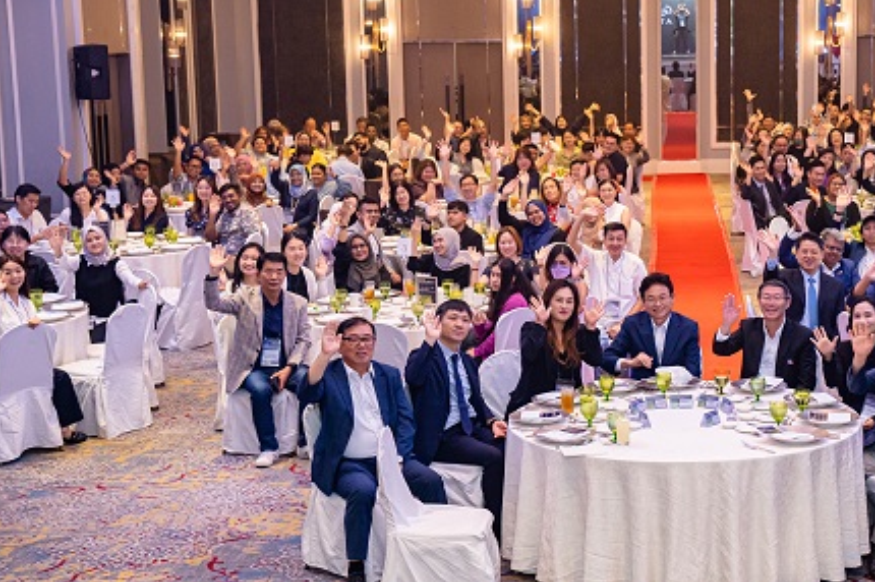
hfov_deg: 28.5
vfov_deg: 19.4
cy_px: 232
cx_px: 633
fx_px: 1700
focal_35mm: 70
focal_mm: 47
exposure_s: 1/200
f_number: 4
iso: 3200
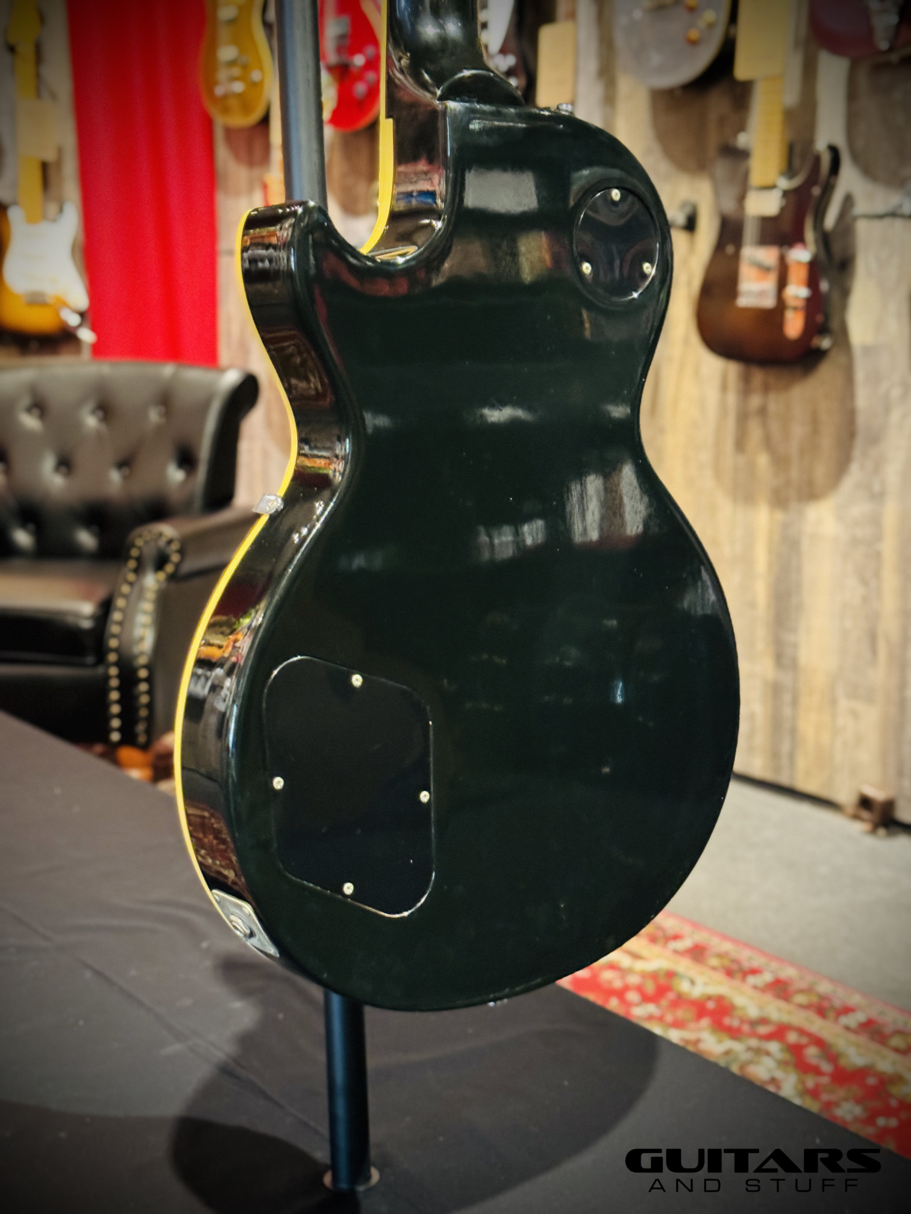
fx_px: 1684
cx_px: 456
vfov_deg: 39.7
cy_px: 607
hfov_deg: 30.3
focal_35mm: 48
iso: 640
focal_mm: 6.9
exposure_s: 1/25
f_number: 1.8
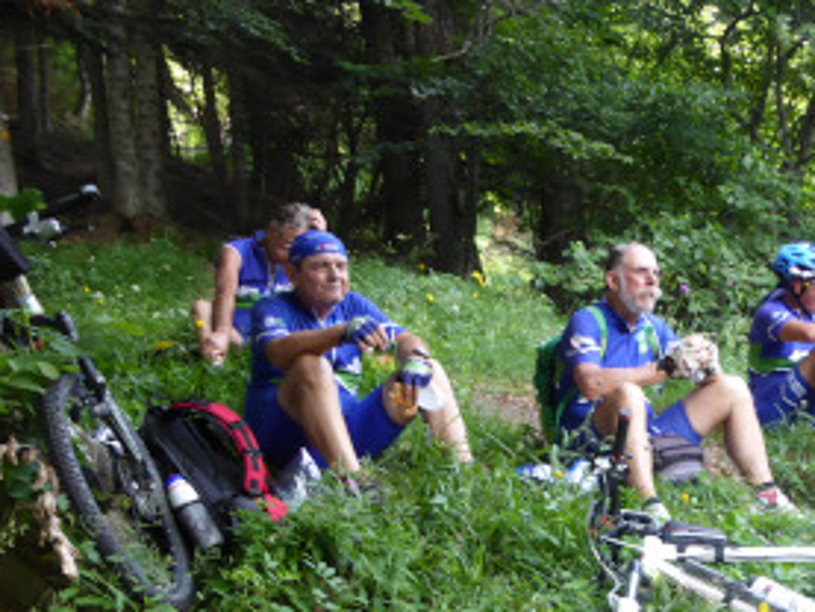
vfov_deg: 25.5
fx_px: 1319
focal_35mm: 56
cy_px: 519
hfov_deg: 33.0
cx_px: 697
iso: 250
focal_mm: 5.4
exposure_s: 1/60
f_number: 3.6
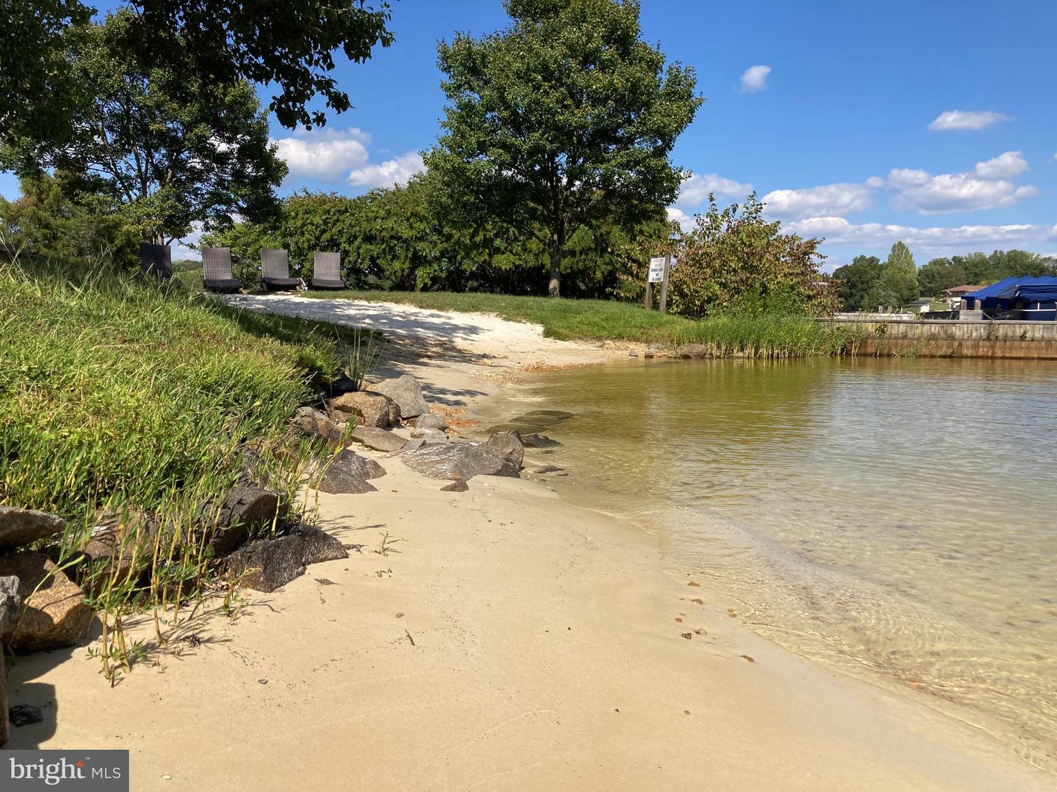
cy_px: 396
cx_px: 528
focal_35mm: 28
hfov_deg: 63.4
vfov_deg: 49.7
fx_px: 855
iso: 20
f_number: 1.8
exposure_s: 1/2288
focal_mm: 3.99
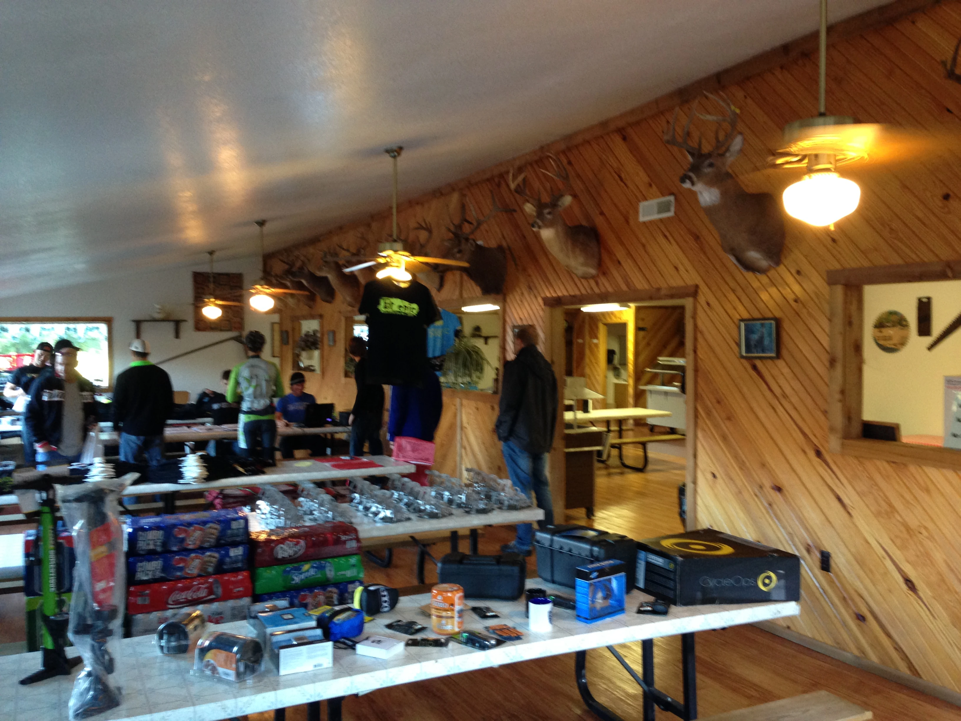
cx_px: 480
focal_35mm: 33
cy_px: 360
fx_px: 916
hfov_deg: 55.4
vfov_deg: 42.9
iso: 160
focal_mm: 4.12
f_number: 2.4
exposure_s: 1/20
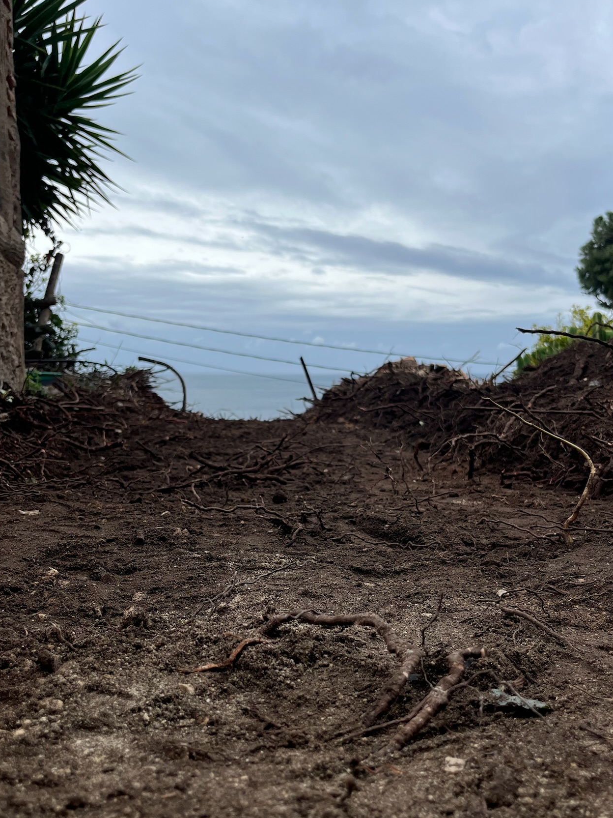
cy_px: 449
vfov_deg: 56.7
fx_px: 756
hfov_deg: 44.2
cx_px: 319
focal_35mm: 32
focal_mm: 5.1
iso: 50
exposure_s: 1/1186
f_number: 1.6
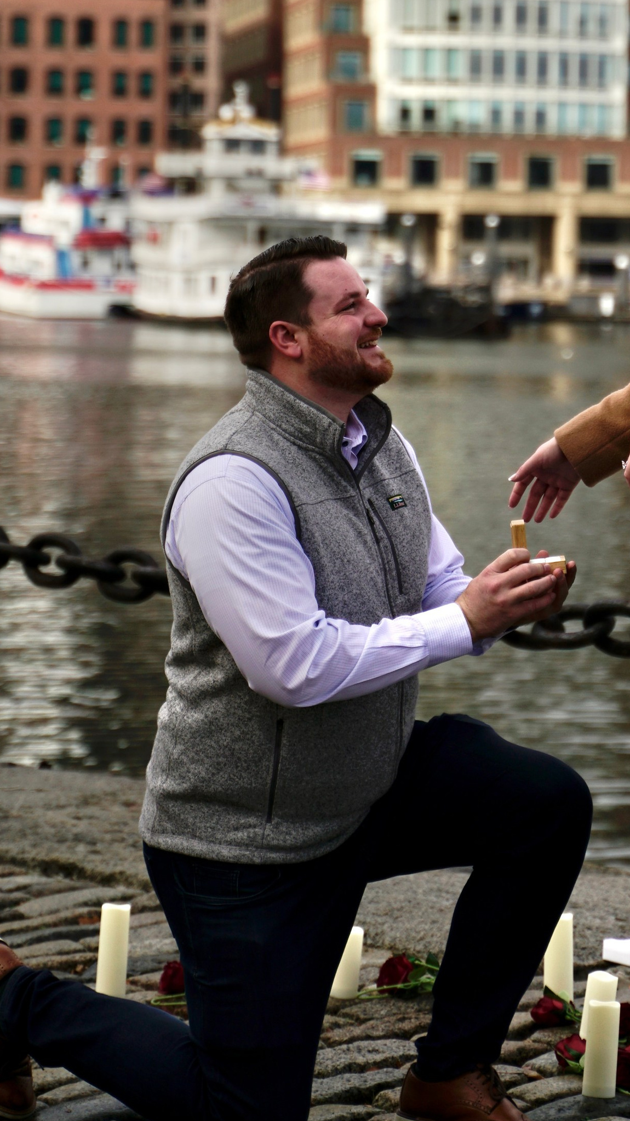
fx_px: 3505
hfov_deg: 10.2
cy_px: 278
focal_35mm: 118
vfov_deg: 18.0
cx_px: 531
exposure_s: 1/2500
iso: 100
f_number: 2.8
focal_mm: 60
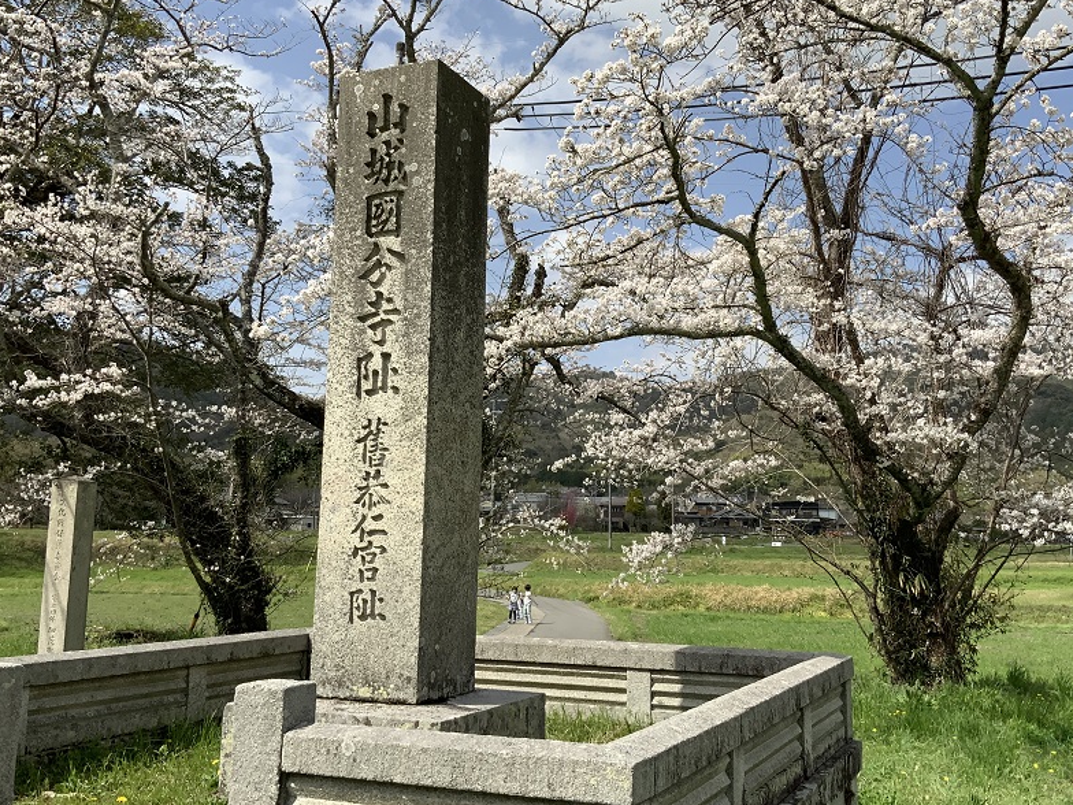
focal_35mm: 37
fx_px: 1147
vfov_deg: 38.6
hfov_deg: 50.1
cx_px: 550
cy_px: 363
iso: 20
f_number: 1.8
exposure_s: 1/2227
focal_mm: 3
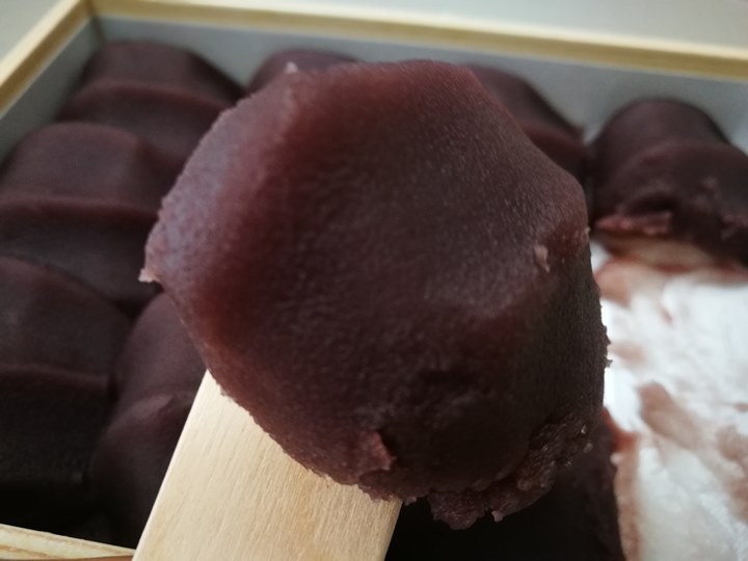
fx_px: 583
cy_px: 280
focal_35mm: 27
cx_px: 374
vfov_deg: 51.4
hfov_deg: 65.3
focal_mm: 4.5
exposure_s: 1/30
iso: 320
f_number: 4
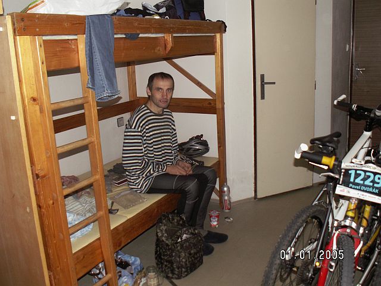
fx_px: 385
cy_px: 143
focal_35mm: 35
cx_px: 190
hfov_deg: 52.6
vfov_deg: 40.7
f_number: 2.8
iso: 160
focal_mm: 5.86
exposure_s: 1/40
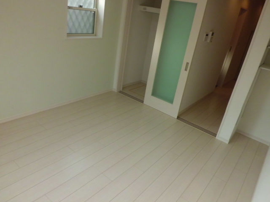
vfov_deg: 53.1
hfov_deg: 67.3
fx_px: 203
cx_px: 135
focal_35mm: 26
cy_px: 101
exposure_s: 1/250
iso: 100
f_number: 2.8
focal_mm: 4.7
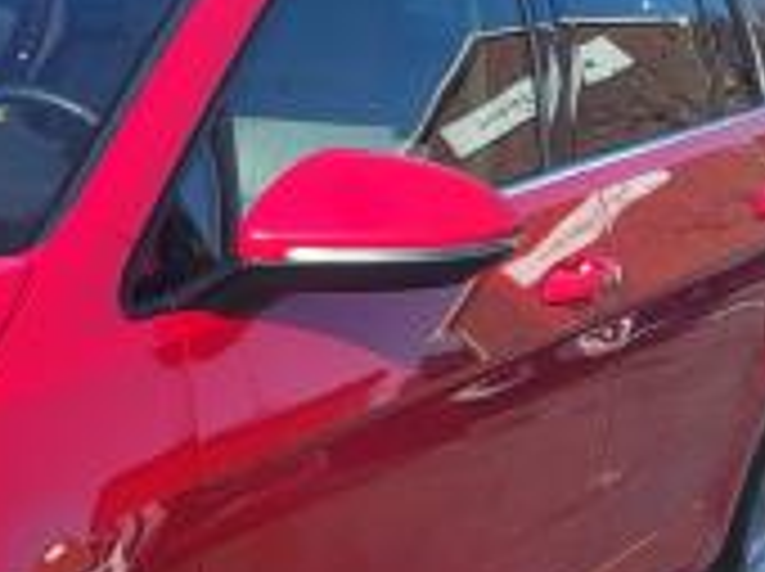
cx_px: -423
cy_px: 491
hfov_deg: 17.7
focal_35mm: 98
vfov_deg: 14.9
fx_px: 2163
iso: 40
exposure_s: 1/1983
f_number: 1.8
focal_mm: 5.4
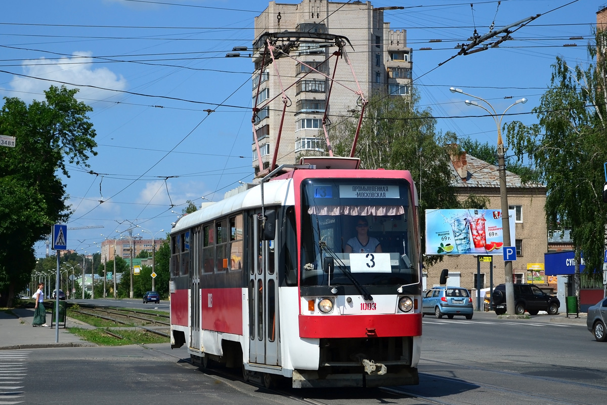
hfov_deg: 31.9
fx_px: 1062
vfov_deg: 21.6
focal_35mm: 63
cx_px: 304
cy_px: 202
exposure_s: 1/1500
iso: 125
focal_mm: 42
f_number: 4.8
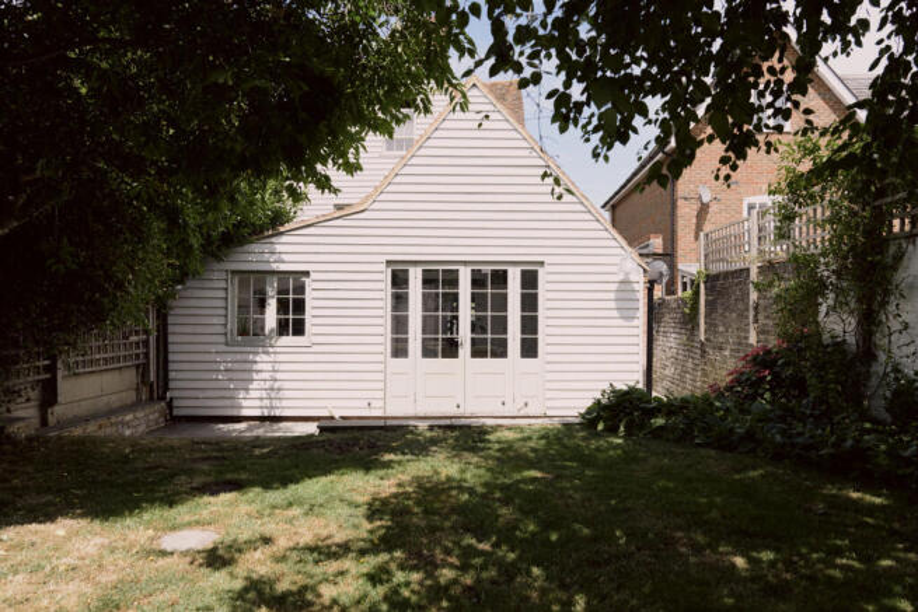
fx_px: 612
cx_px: 459
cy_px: 306
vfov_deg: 53.2
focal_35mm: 24
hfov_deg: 73.7
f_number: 5.6
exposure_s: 1/5000
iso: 800
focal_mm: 24
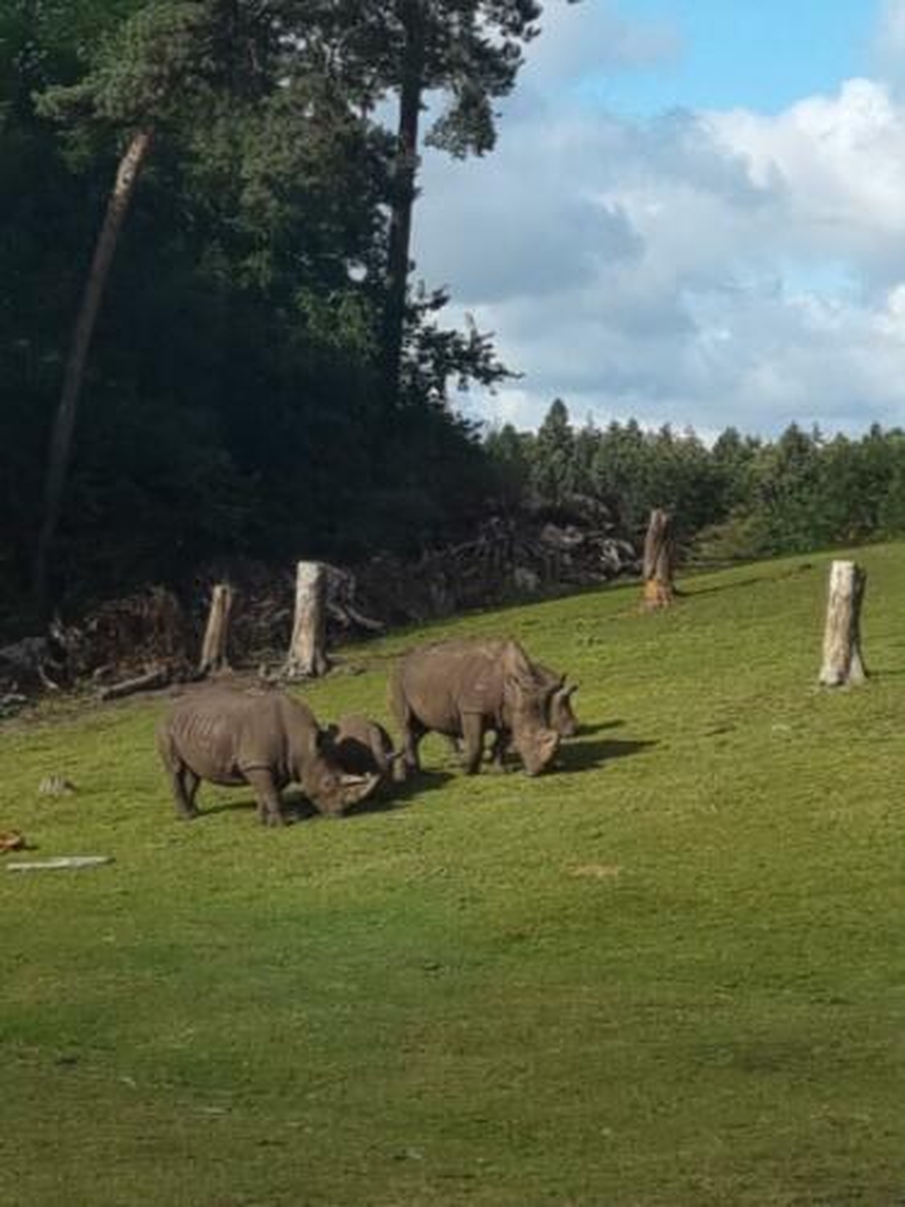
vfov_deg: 67.3
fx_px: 906
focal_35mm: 26
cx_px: 452
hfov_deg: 53.1
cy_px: 604
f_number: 1.8
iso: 50
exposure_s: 1/1458
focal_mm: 5.4
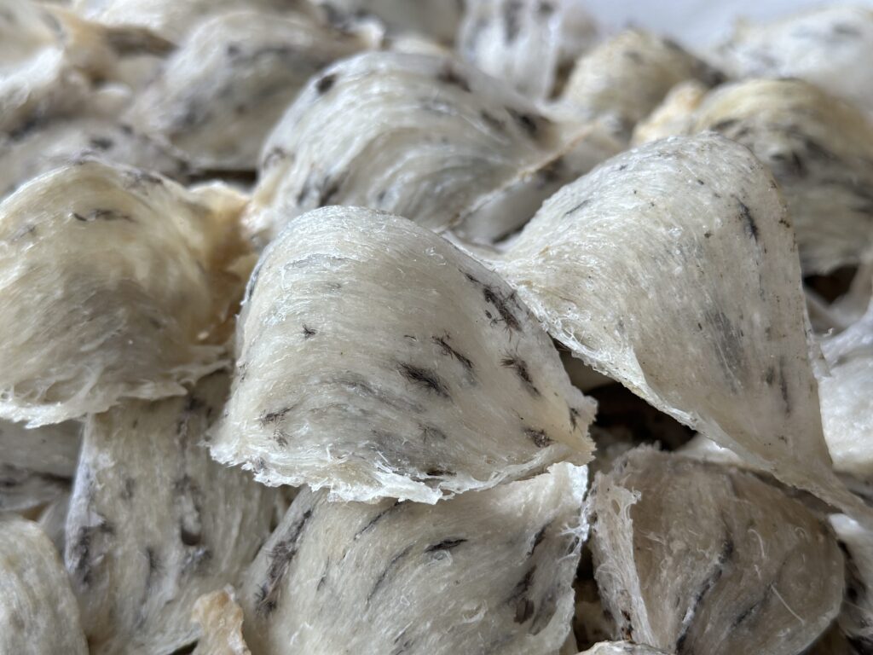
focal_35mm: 48
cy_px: 328
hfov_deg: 39.7
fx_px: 1211
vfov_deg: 30.3
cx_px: 436
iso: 80
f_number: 1.78
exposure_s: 1/284
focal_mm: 6.86
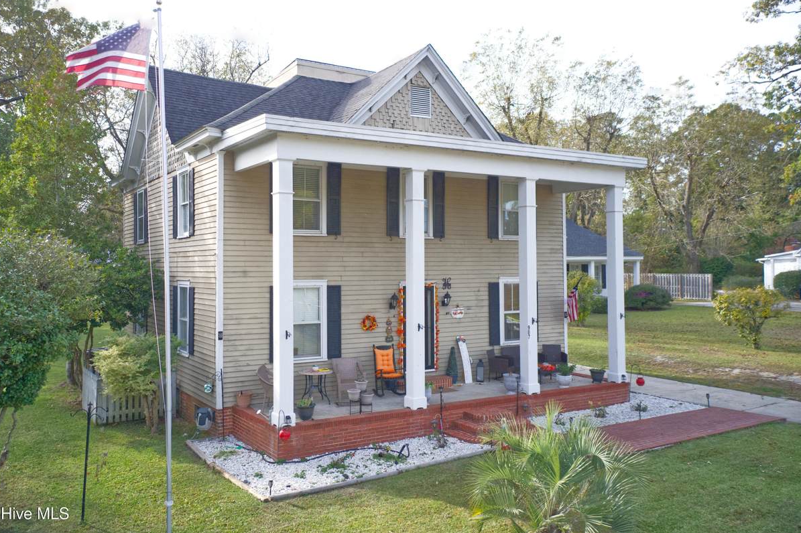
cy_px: 254
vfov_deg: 43.6
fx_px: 667
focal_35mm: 30
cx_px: 376
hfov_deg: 61.9
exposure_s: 1/1600
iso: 400
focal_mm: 10.3
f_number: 2.8
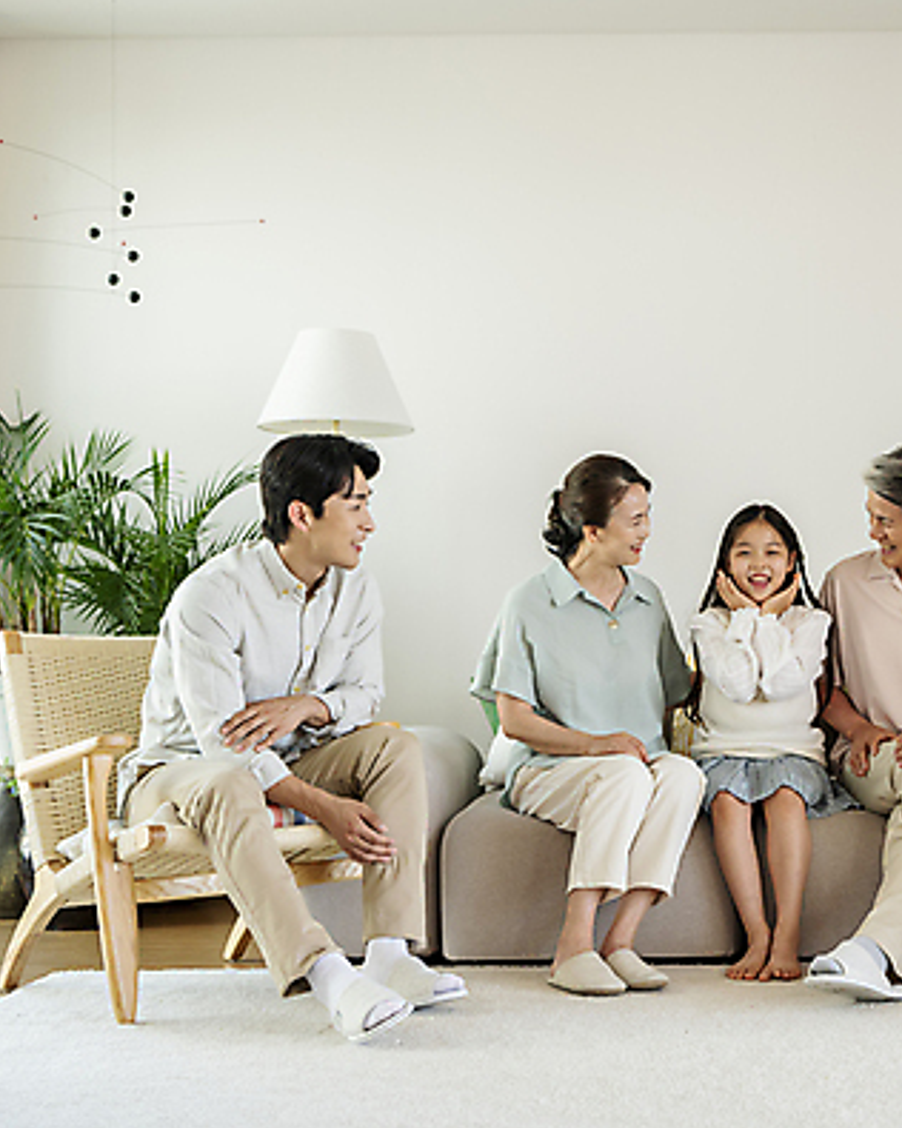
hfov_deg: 26.1
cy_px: 560
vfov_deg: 33.0
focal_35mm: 57
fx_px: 1902
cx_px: 745
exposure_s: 1/125
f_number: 5
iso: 400
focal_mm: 40
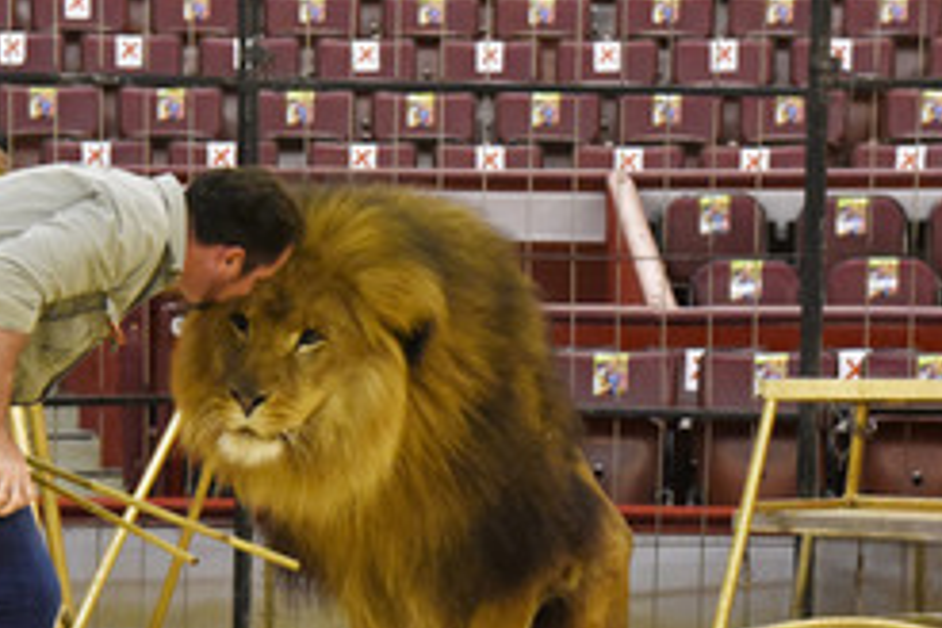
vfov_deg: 9.6
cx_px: 220
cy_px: 498
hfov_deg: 14.3
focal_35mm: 143
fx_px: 3742
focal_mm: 78
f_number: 5
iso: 3200
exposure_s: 1/50
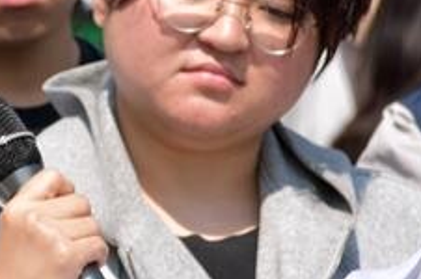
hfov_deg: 2.6
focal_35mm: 790
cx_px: -15
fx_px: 9225
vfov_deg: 1.7
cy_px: 113
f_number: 6.3
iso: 100
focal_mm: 116
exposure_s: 1/320
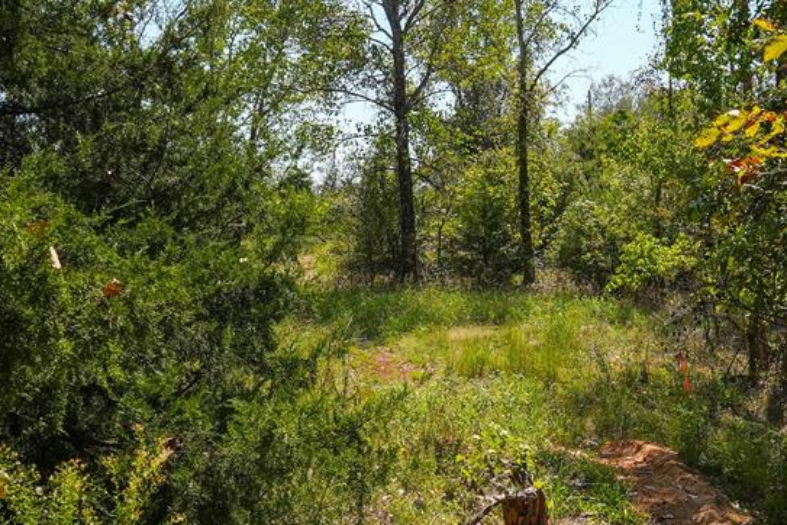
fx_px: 1443
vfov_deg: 20.6
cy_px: 333
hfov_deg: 30.2
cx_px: 559
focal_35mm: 66
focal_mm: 35
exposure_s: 1/640
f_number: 10
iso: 500
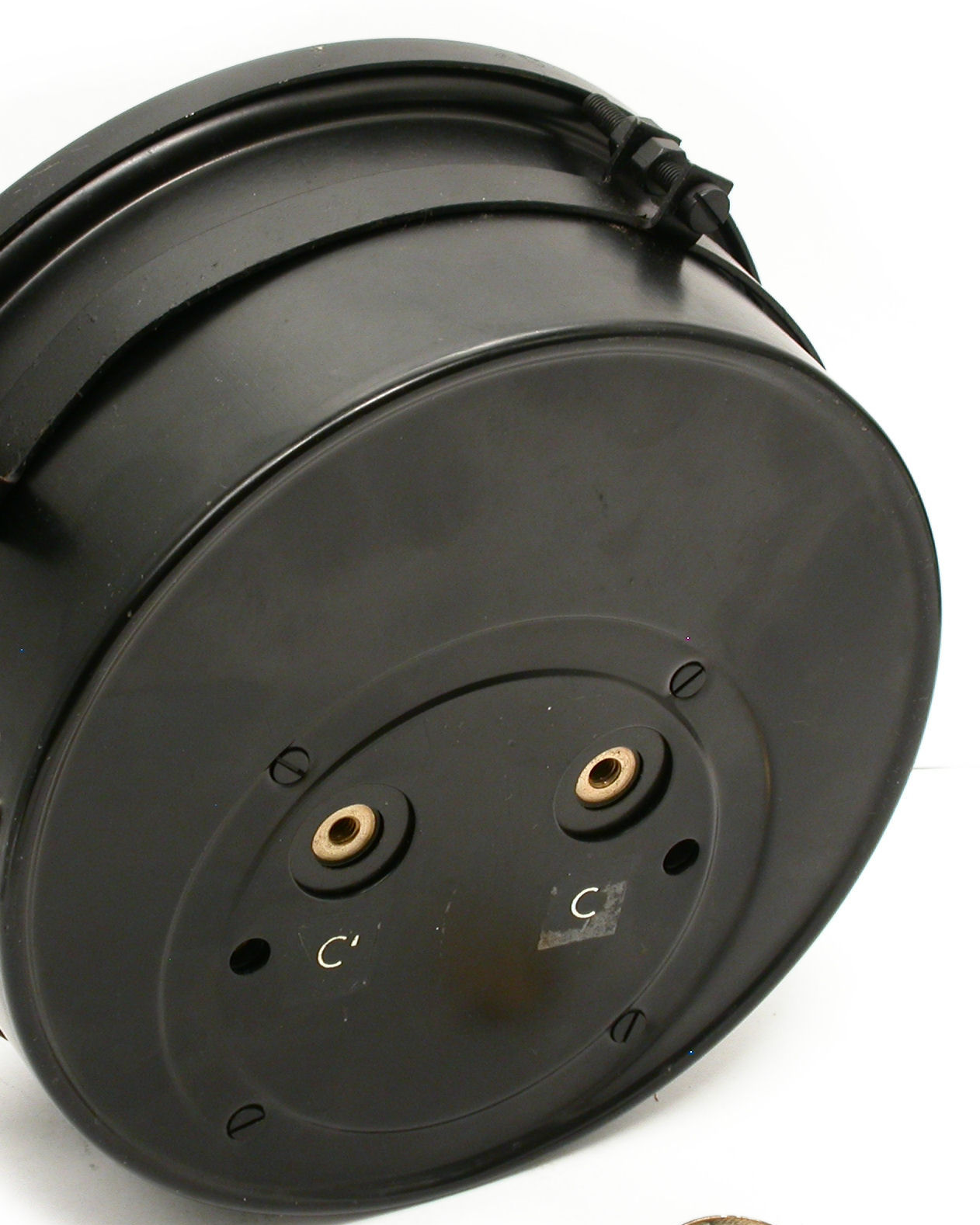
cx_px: 367
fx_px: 5657
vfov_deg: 12.4
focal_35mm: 156
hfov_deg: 9.9
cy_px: 634
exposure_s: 1/3.6
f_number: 6.7
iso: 100
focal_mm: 23.1
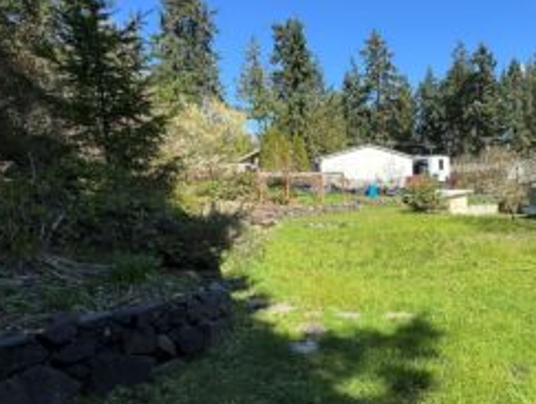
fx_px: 357
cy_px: 219
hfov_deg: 70.6
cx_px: 377
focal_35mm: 23
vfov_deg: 58.9
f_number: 2.2
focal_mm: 2.22
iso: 40
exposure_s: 1/831
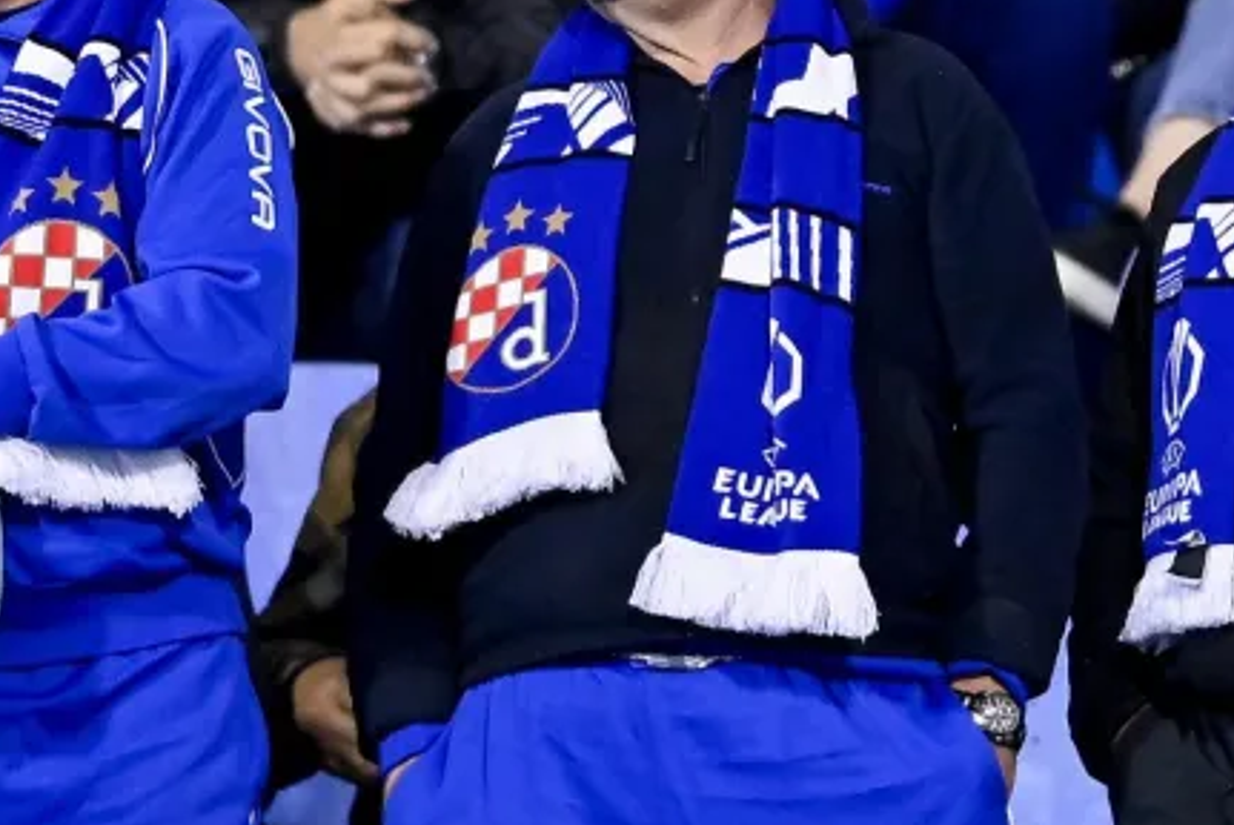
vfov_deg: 2.0
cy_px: 311
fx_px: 24181
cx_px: 742
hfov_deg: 2.9
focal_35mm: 705
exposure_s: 1/250
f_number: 2.8
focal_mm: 400
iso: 5000
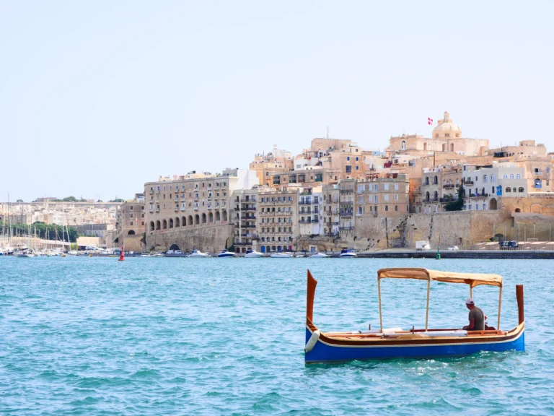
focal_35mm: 88
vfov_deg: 16.8
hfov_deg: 22.3
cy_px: 208
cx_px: 277
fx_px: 1408
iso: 200
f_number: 8
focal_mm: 44
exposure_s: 1/320
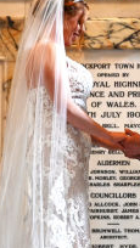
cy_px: 100
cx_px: 126
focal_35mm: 252
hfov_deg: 4.8
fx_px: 1660
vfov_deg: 8.6
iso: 2500
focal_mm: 78
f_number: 2.8
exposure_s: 1/250
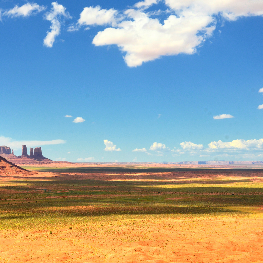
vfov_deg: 31.6
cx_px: 71
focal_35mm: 54
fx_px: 464
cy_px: 132
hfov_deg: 31.2
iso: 400
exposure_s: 1/500
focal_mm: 28
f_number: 11
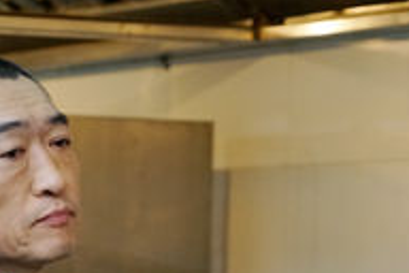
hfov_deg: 5.6
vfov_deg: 3.7
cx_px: 158
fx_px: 4158
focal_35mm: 366
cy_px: 352
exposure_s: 1/125
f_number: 6.3
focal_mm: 128
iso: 2500
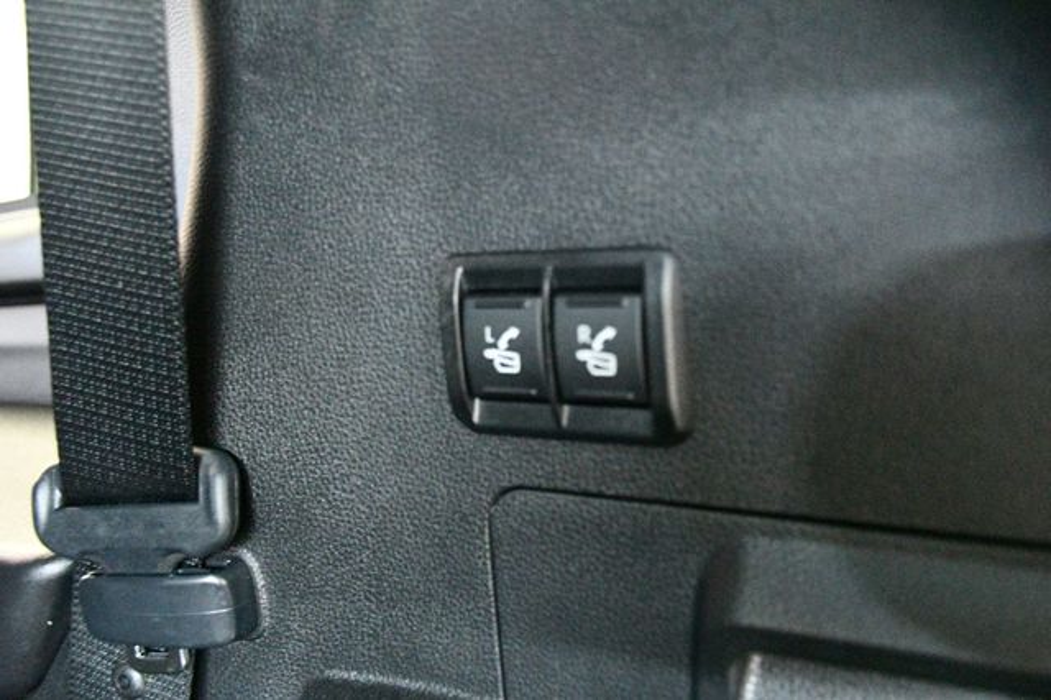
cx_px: 526
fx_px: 1050
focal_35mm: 36
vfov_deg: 36.8
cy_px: 350
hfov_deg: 53.2
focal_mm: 24
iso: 12800
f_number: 3.8
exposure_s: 1/13
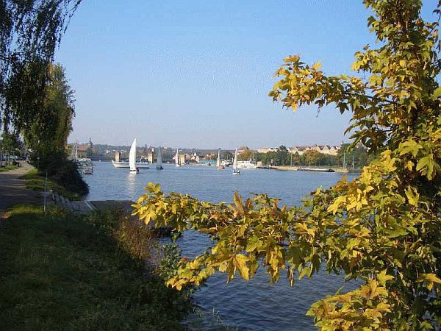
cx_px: 220
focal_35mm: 35
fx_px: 446
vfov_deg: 40.7
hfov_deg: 52.6
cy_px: 166
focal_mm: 5.8
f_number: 4.3
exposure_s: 1/320
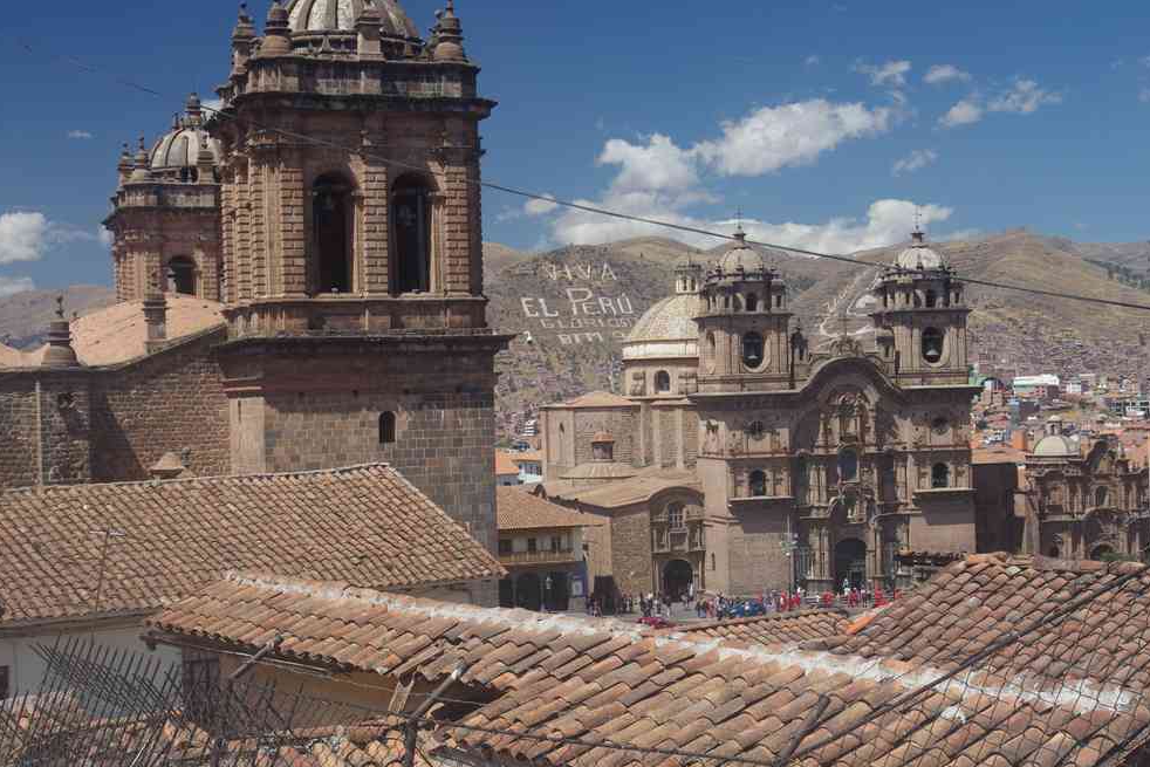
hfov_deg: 34.5
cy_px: 389
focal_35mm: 58
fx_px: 1853
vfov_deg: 23.4
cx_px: 579
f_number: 11
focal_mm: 38
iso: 200
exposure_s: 1/100
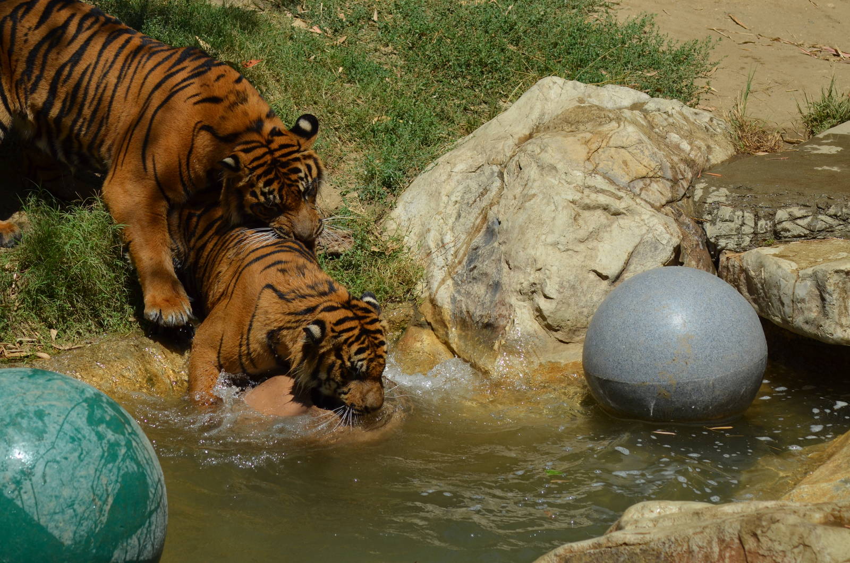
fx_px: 5832
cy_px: 282
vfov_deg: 5.5
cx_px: 425
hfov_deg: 8.3
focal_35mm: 248
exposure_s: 1/2000
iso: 400
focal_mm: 165
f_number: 8
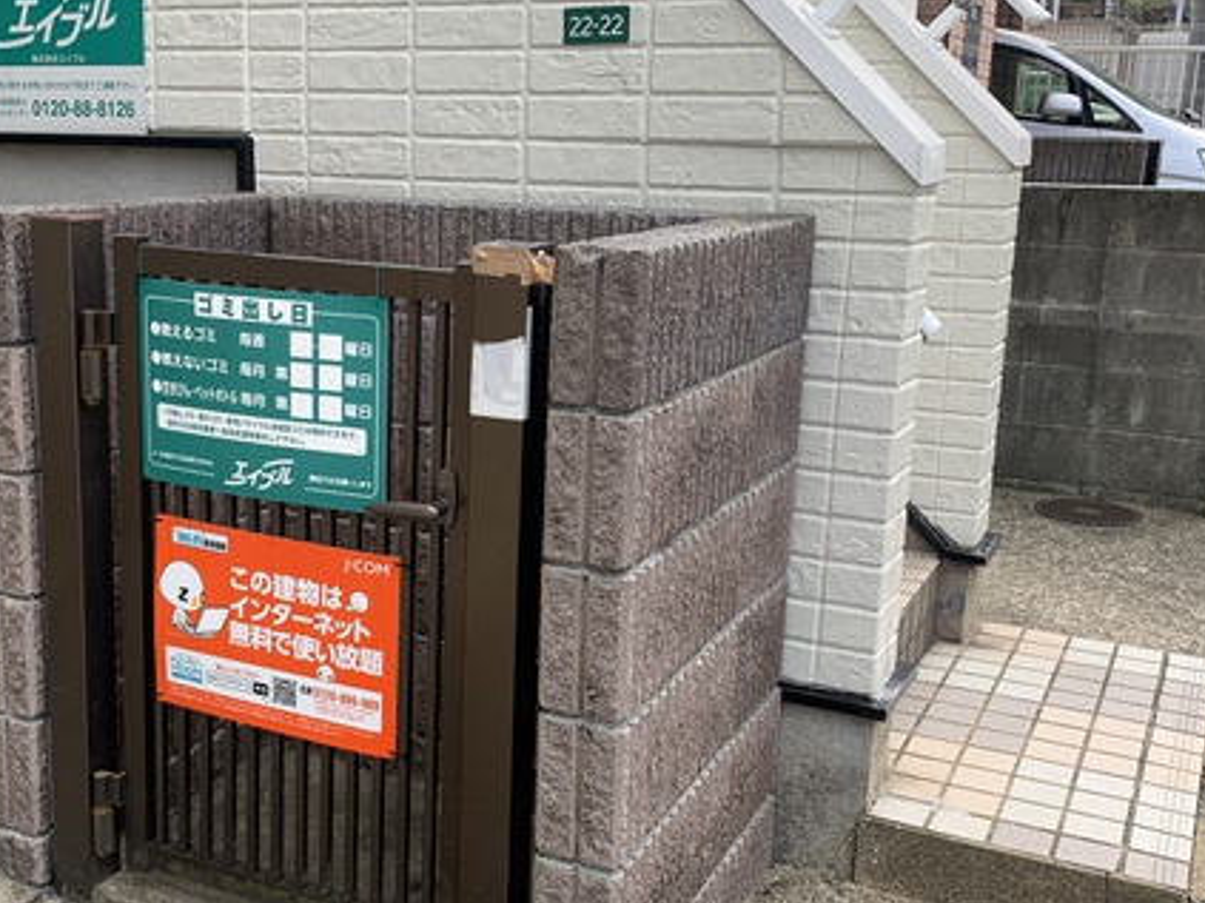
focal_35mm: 43
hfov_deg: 43.3
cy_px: 491
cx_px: 416
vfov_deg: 33.6
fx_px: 1496
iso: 25
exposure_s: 1/356
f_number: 1.8
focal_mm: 4.25
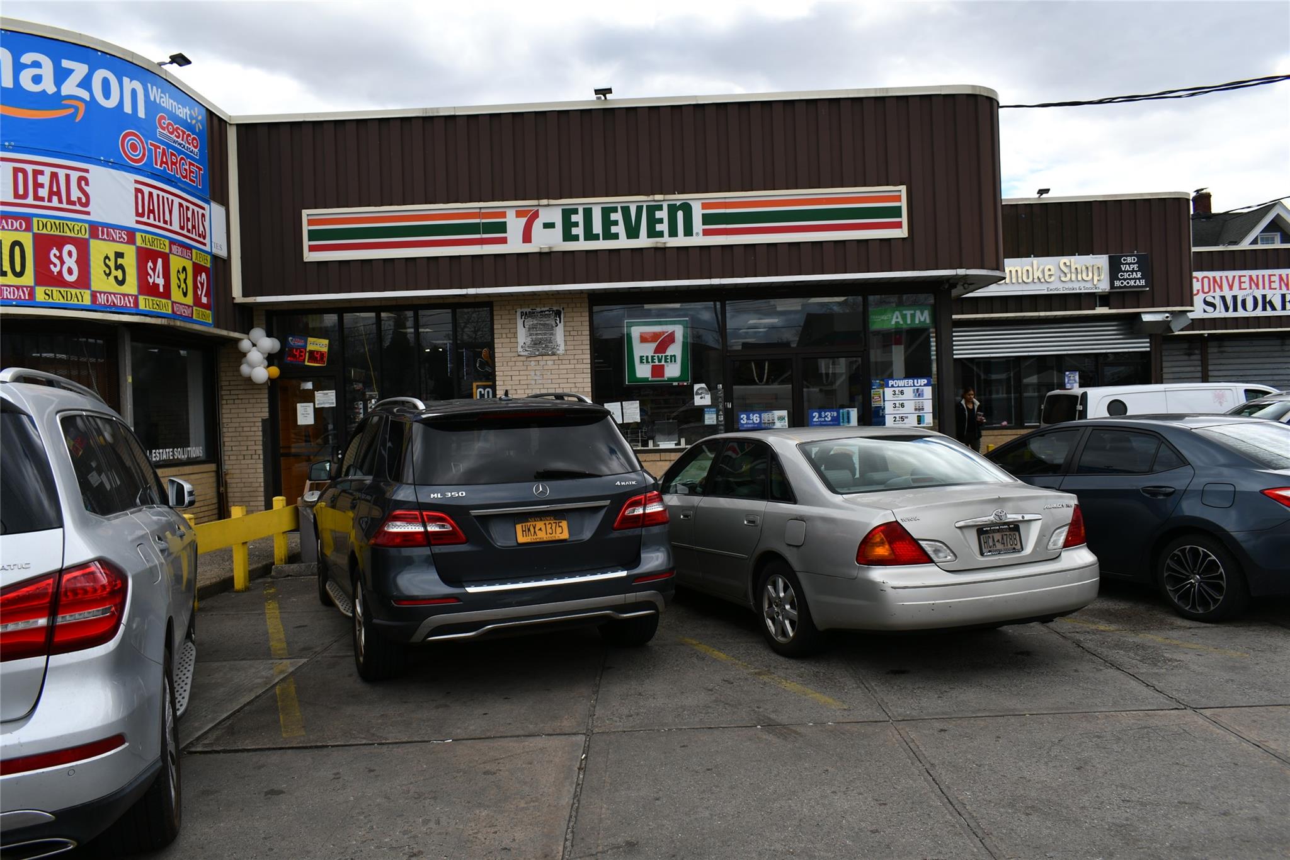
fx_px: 967
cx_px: 645
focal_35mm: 27
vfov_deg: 47.9
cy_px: 430
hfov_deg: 67.4
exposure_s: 1/320
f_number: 9
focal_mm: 18
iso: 100
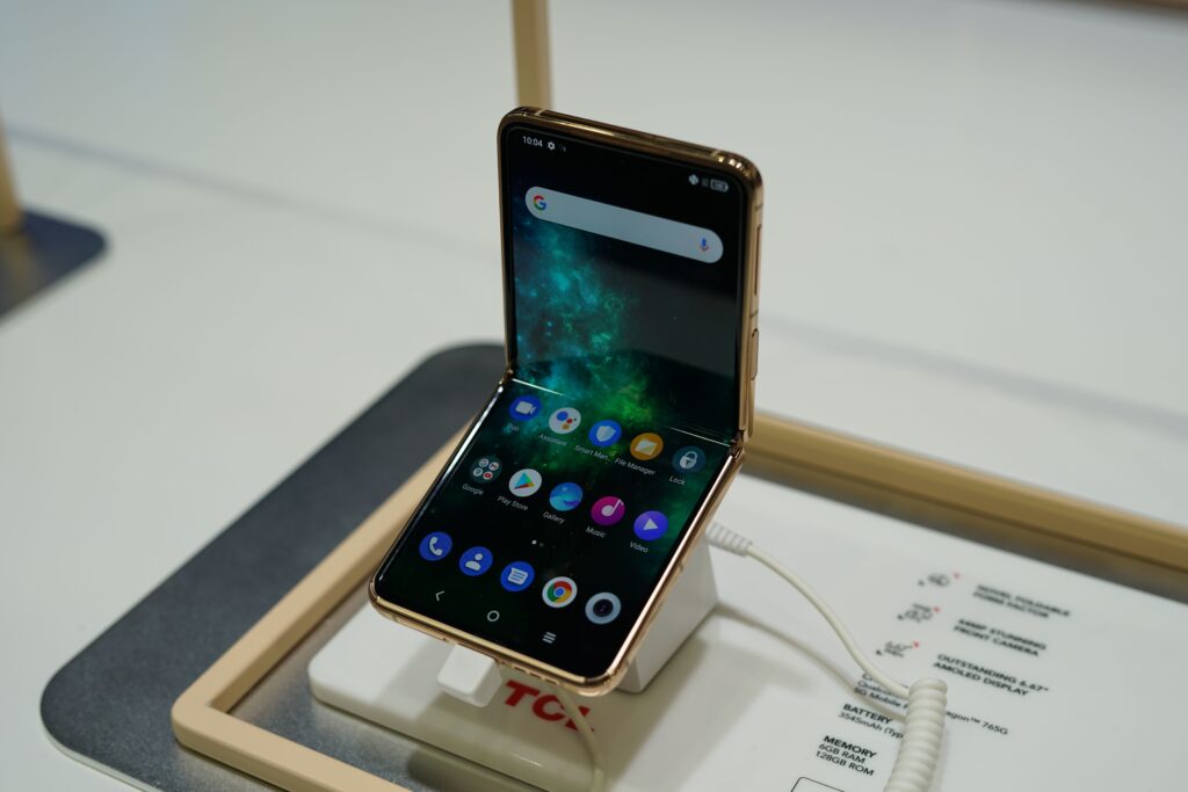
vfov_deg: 27.0
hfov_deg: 39.6
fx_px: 1650
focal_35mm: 50
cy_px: 396
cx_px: 594
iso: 160
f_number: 4
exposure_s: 1/160
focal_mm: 50
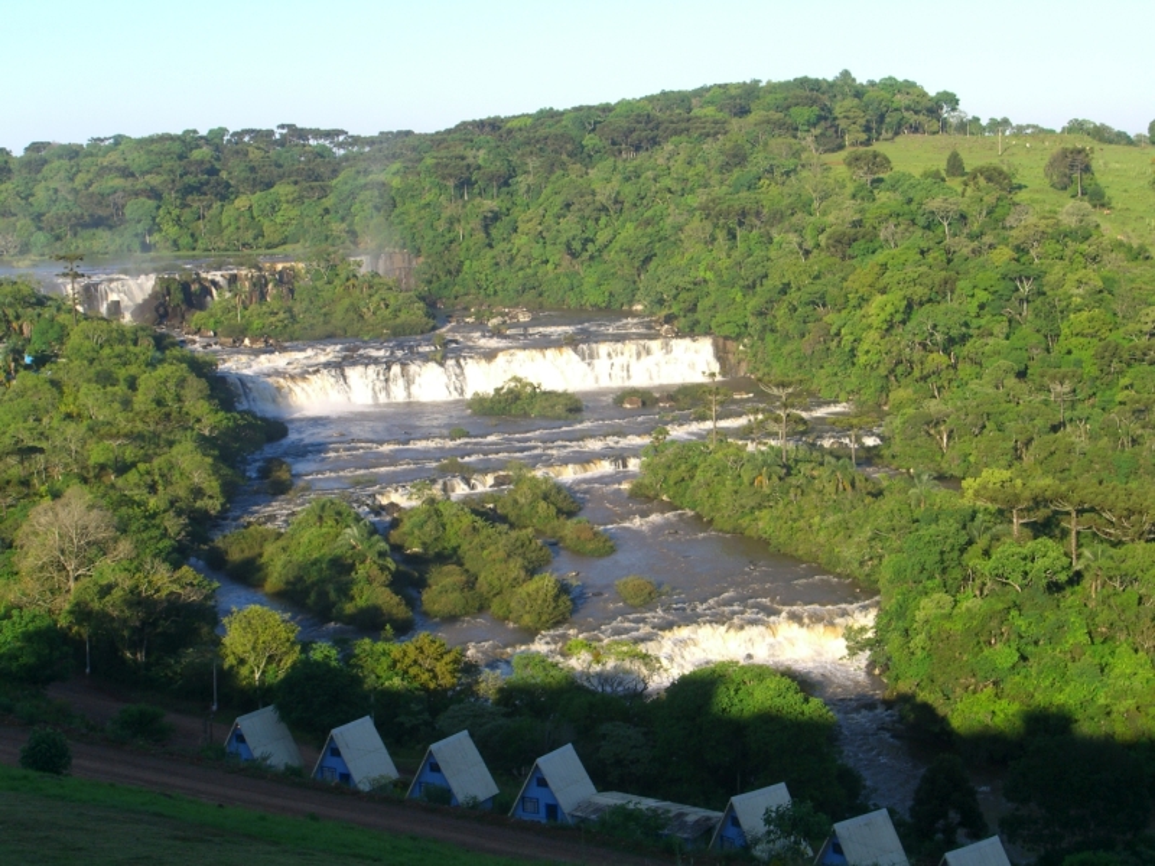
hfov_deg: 28.6
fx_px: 2269
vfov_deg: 21.6
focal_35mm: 68
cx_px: 578
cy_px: 433
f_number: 11.2
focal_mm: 14.2
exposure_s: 1/50
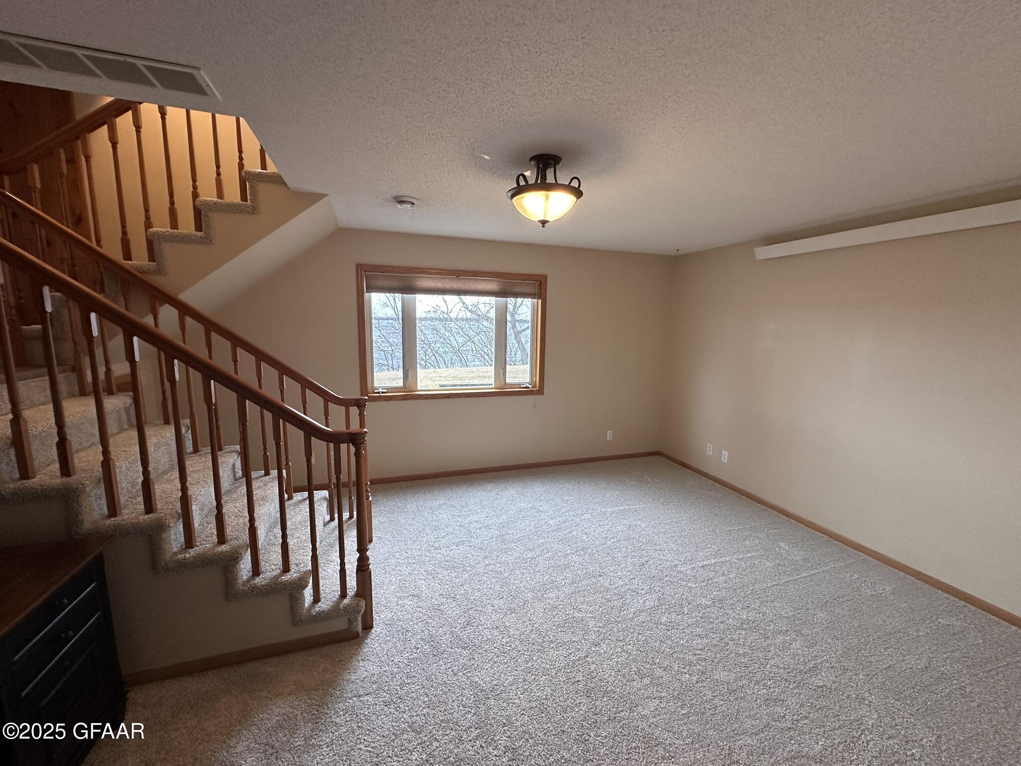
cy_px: 383
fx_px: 413
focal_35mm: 14
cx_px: 510
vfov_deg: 85.7
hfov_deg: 102.1
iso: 250
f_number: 2.2
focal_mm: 2.22
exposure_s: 1/120
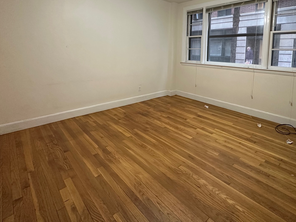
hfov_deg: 81.4
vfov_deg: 63.4
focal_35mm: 20
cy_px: 65
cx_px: 167
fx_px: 171
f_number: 2.2
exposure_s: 1/60
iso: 400
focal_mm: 2.22
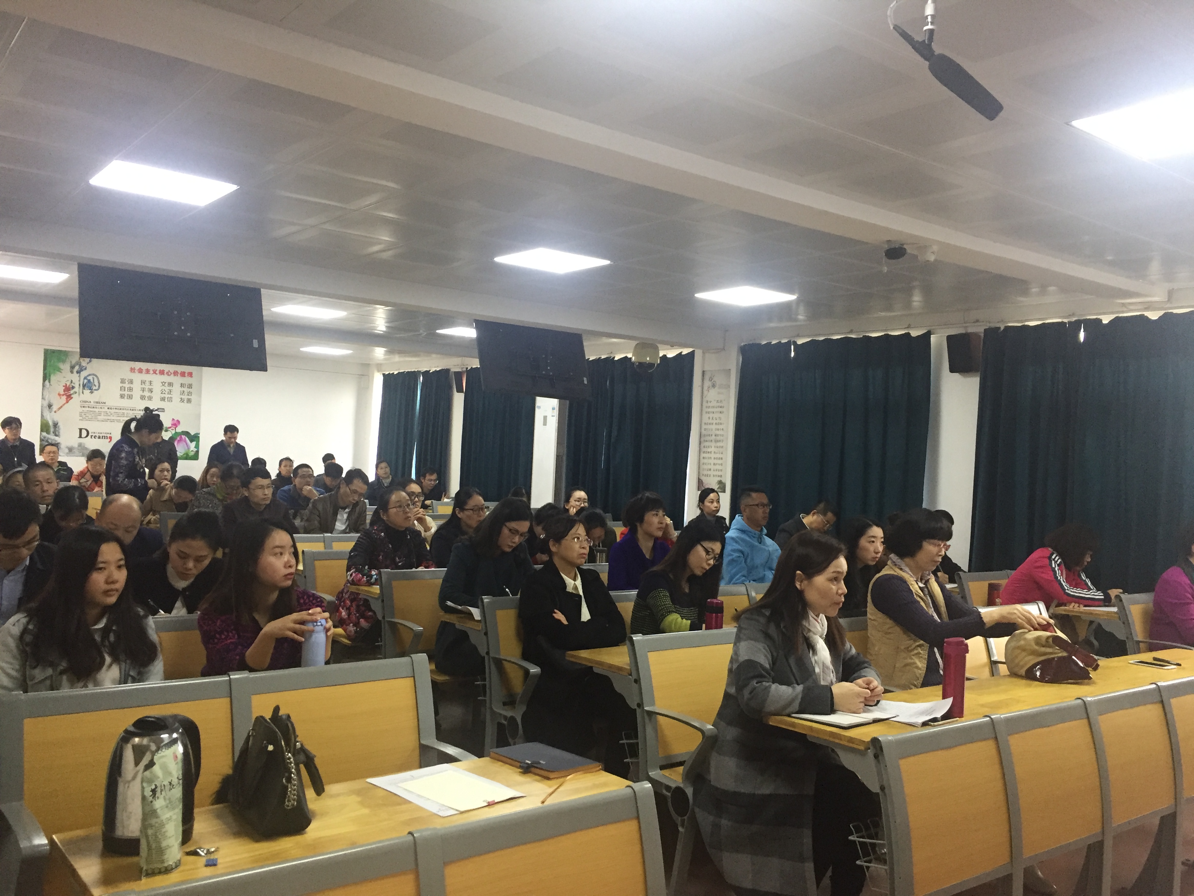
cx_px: 597
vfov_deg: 48.2
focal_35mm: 29
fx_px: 1000
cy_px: 448
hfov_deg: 61.7
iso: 200
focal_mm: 4.15
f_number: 2.2
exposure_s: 1/33
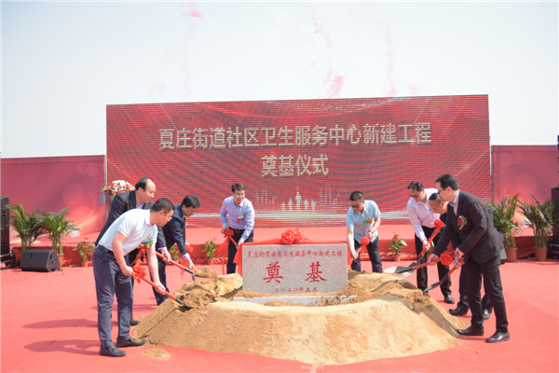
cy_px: 186
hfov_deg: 50.7
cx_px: 280
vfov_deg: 35.1
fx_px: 590
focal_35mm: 38
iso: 640
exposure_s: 1/6400
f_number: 2.8
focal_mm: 38
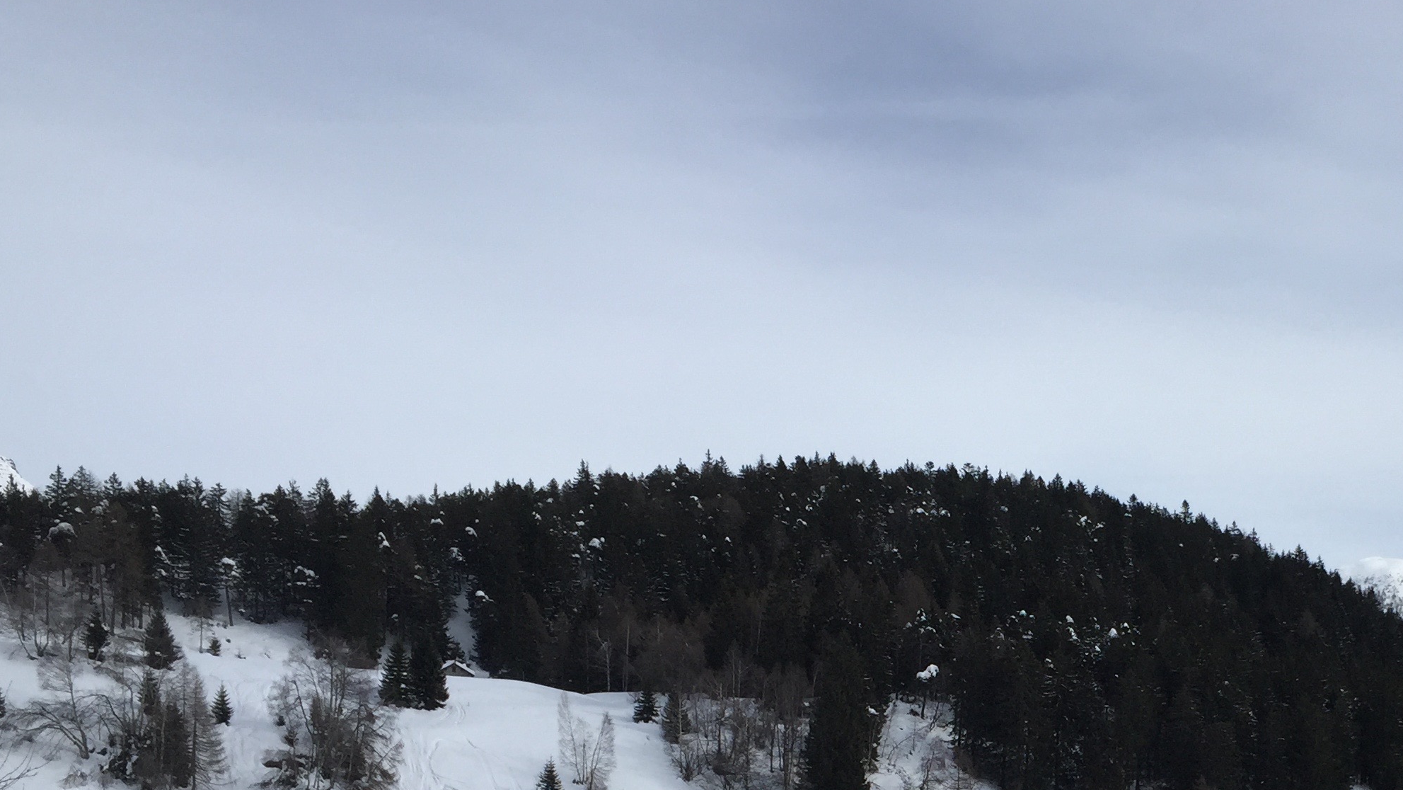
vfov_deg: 21.9
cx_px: 1097
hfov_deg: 38.5
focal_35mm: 52
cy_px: 859
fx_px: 1935
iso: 32
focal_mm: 4.15
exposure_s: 1/3968
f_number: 2.2
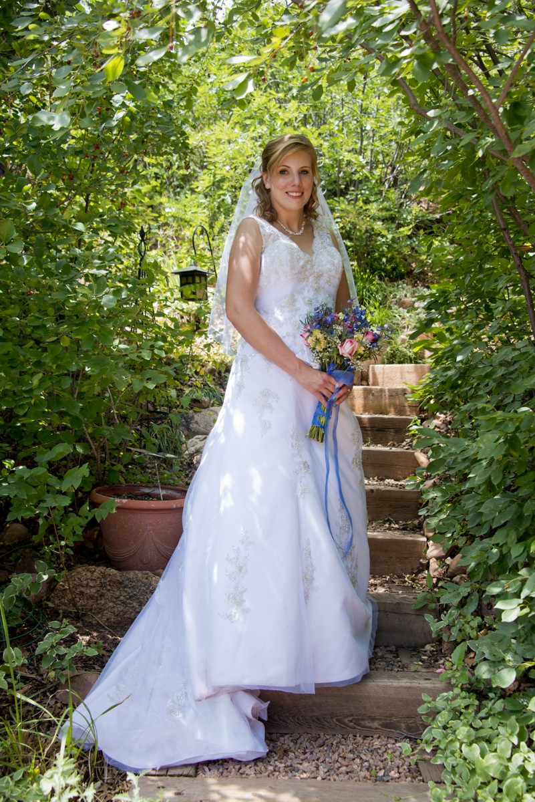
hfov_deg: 29.9
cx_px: 268
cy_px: 401
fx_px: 1002
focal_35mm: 45
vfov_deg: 43.6
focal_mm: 45
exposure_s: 1/160
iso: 400
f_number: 6.3
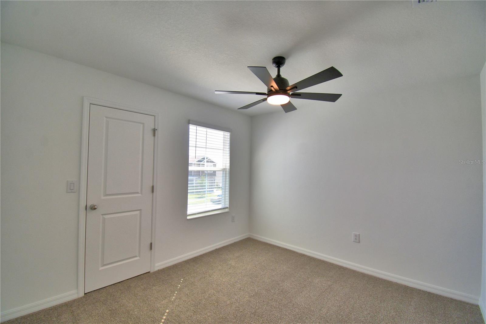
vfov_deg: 77.3
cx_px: 243
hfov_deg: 100.4
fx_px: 202
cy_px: 162
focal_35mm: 15
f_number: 4.5
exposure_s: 1/160
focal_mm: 10
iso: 200
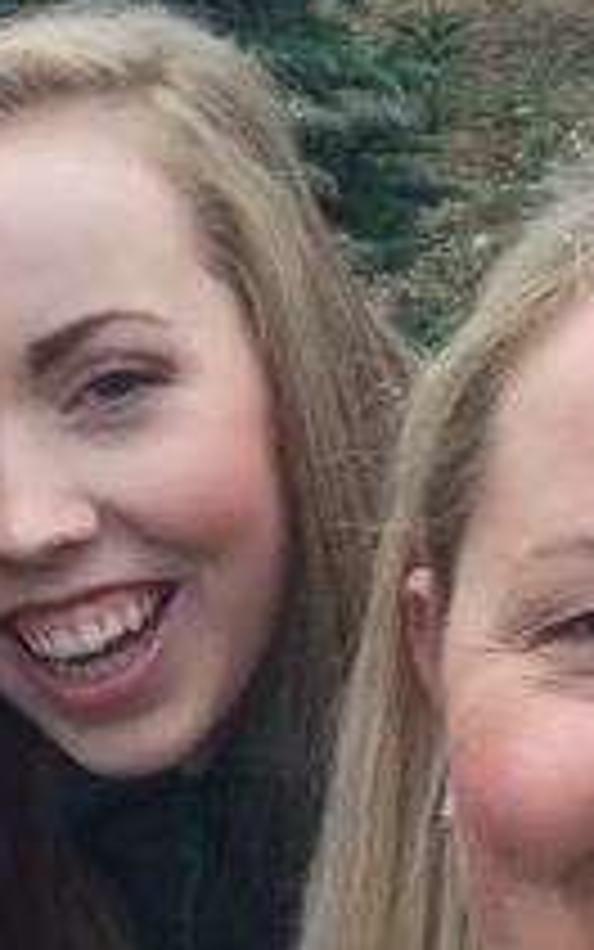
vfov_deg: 24.9
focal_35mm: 83
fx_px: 2148
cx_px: -9
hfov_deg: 15.4
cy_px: 498
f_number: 2.4
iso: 50
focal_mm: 2.15
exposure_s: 1/120
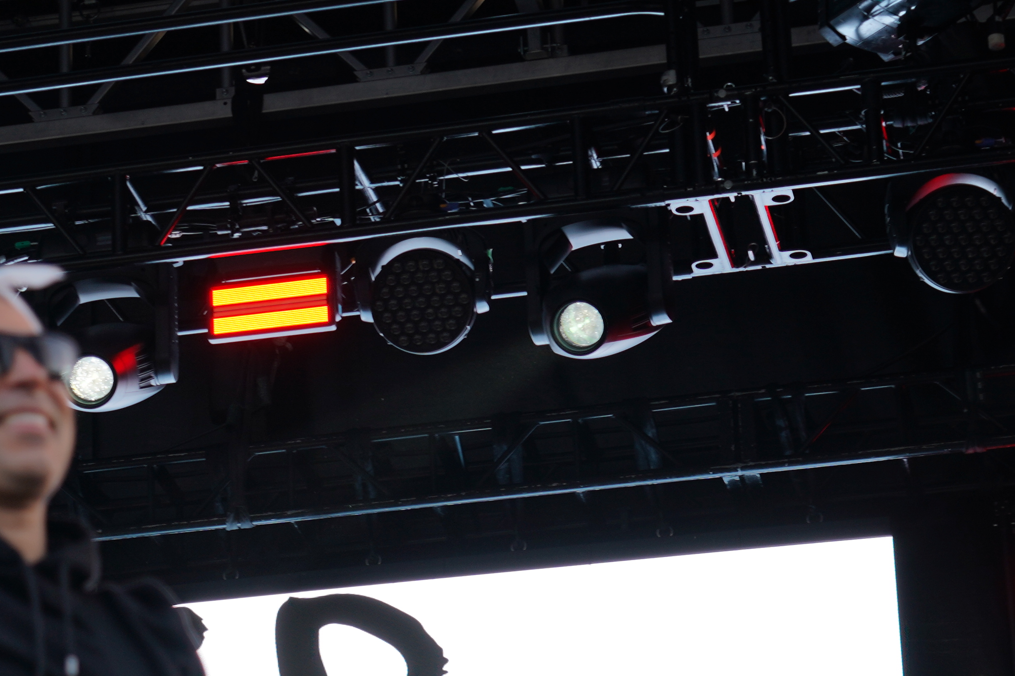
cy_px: 540
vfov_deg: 8.8
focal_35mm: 155
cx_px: 87
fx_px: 4370
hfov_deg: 13.1
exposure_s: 1/80
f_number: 4
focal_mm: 63
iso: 100
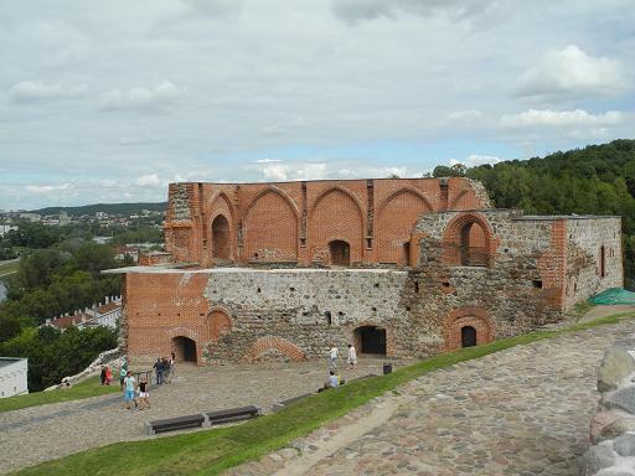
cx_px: 318
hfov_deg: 49.0
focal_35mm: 38
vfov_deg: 37.7
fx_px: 697
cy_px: 238
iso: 100
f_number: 4
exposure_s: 1/1000
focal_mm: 8.1
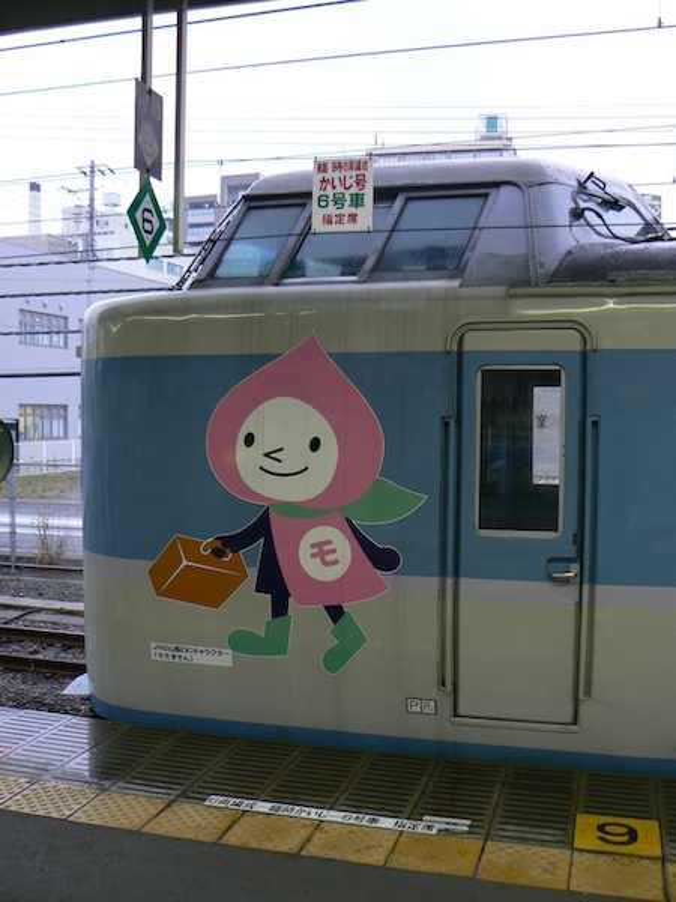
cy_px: 451
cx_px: 338
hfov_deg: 39.7
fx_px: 937
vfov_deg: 51.4
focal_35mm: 36
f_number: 2.8
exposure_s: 1/50
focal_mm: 6
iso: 100
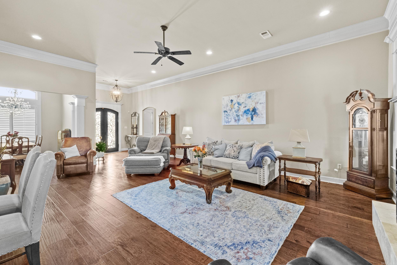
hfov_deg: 100.4
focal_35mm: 15
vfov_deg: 77.3
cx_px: 198
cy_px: 132
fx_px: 165
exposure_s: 1/1.25
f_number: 8
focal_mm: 10
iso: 800
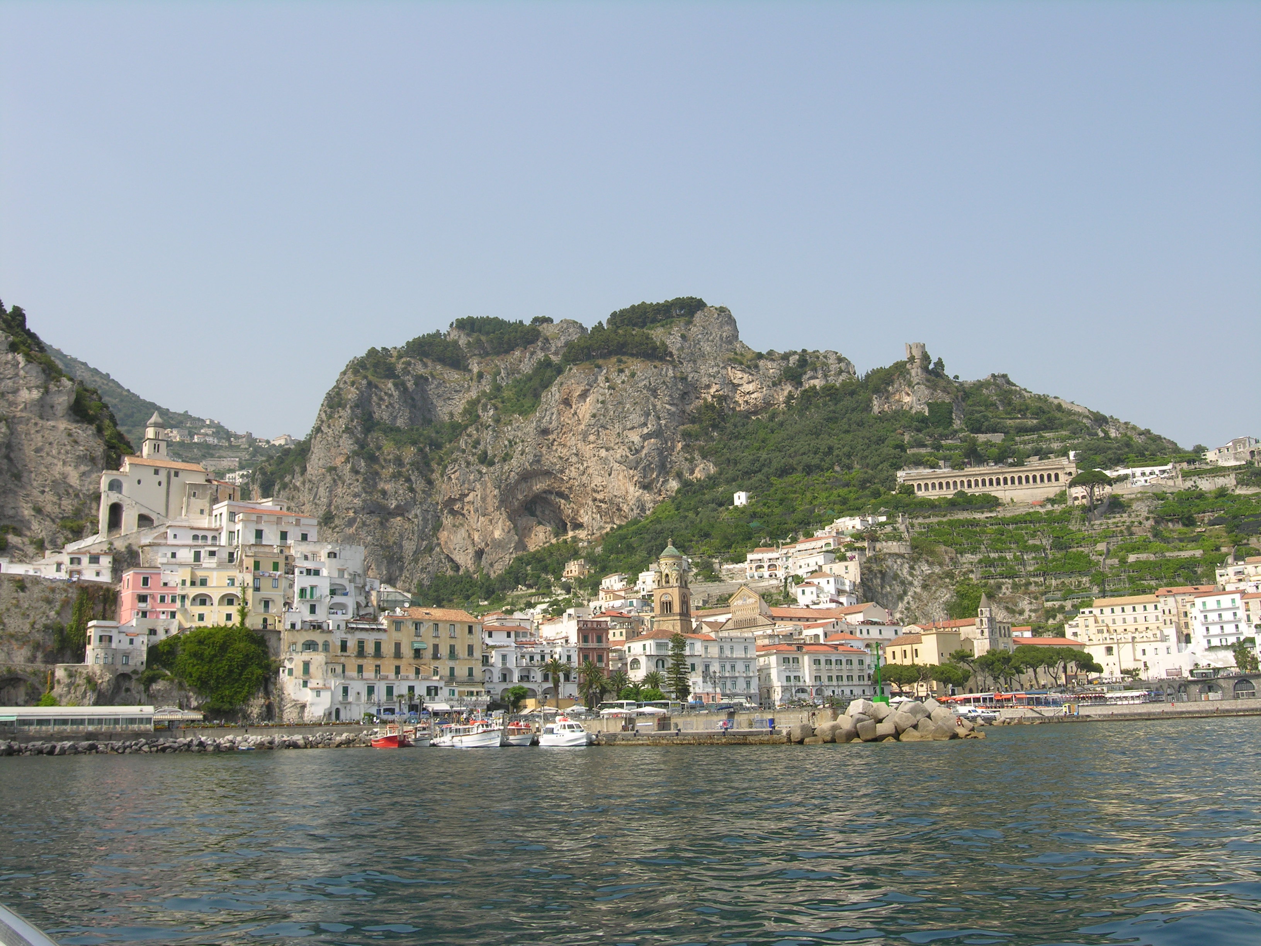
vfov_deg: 44.2
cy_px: 473
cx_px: 630
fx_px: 1166
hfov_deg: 56.8
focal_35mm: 32
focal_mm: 8.1
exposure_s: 1/181
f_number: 6.4
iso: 50
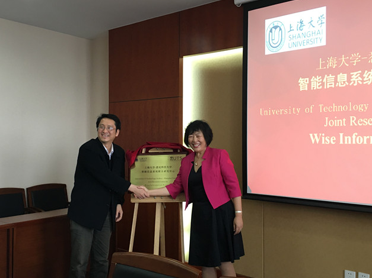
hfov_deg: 50.1
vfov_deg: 38.7
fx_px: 398
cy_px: 142
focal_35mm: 37
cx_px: 176
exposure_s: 1/33
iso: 125
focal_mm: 4.15
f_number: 2.2
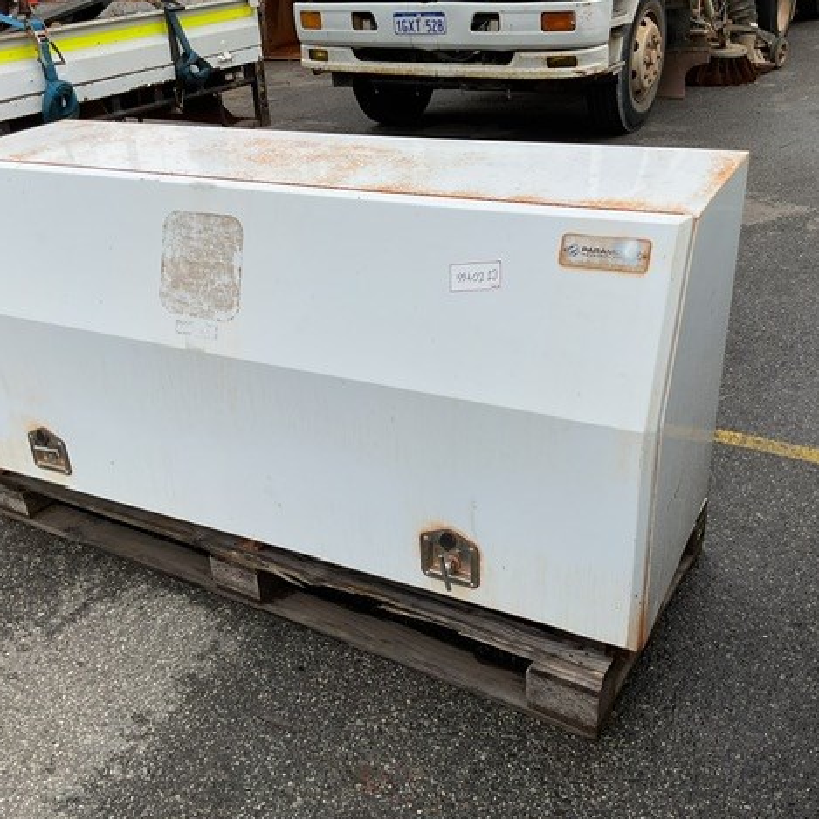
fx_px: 937
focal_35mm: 35
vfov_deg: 47.2
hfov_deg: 47.2
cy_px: 417
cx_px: 384
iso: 16
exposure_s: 1/2141
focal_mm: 3
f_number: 1.8
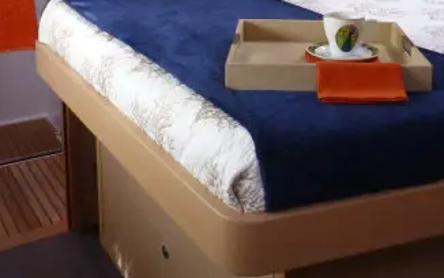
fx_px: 605
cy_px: -35
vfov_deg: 24.0
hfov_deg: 39.7
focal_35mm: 50
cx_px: 305
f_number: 3.3
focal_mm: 4.3
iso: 800
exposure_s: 1/125
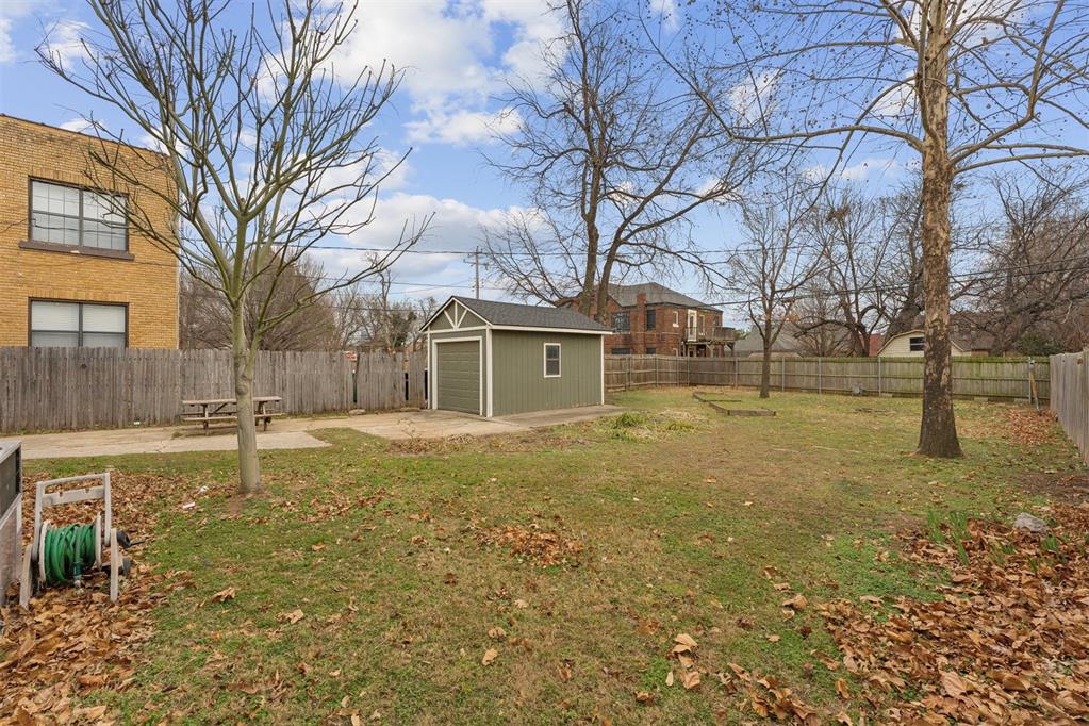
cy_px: 363
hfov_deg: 99.3
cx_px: 544
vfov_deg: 76.2
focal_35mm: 15
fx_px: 463
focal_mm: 15.3
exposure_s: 1/640
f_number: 10
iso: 500
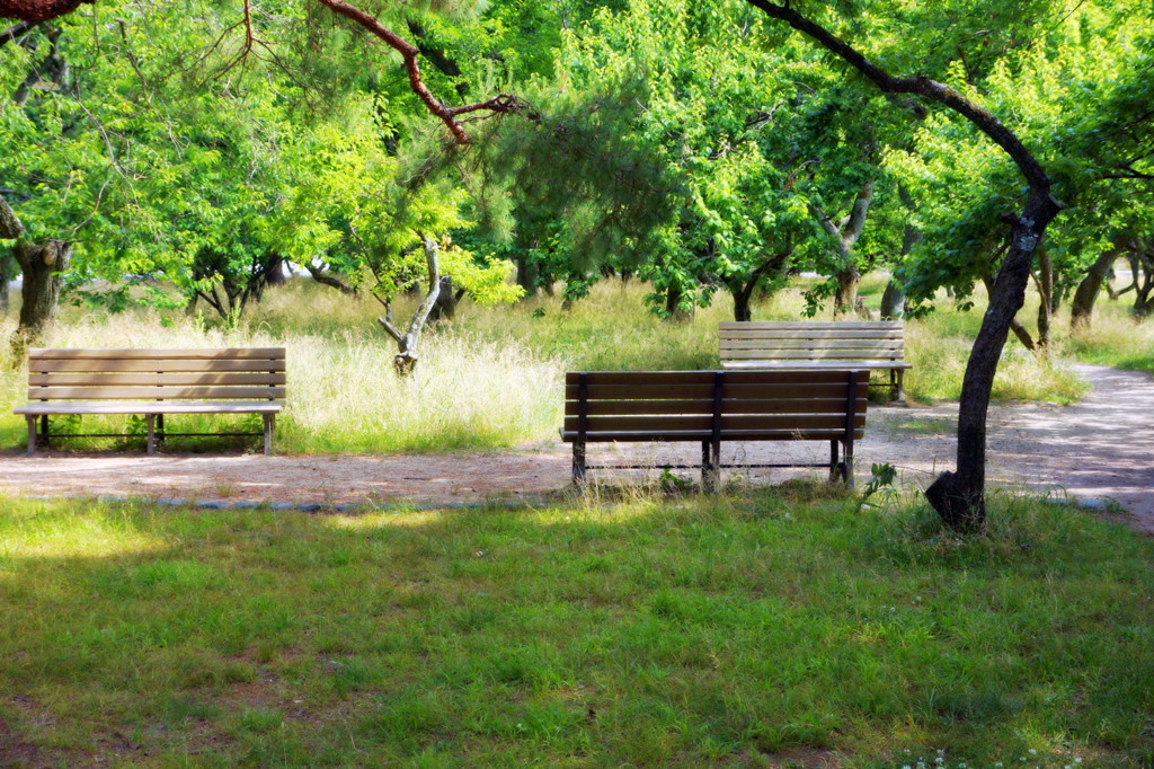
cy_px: 384
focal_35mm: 60
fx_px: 1923
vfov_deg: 22.6
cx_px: 577
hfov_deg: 33.4
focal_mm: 40
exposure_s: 1/80
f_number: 6.3
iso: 200
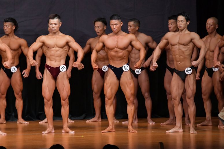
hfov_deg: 7.6
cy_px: 74
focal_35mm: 270
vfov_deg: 5.1
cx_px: 112
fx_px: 1679
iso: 5000
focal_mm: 180
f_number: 5.6
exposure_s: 1/400
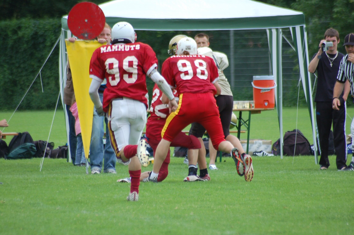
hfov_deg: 4.6
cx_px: 177
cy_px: 118
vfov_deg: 3.0
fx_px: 4417
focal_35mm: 450
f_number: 5.6
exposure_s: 1/640
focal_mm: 300
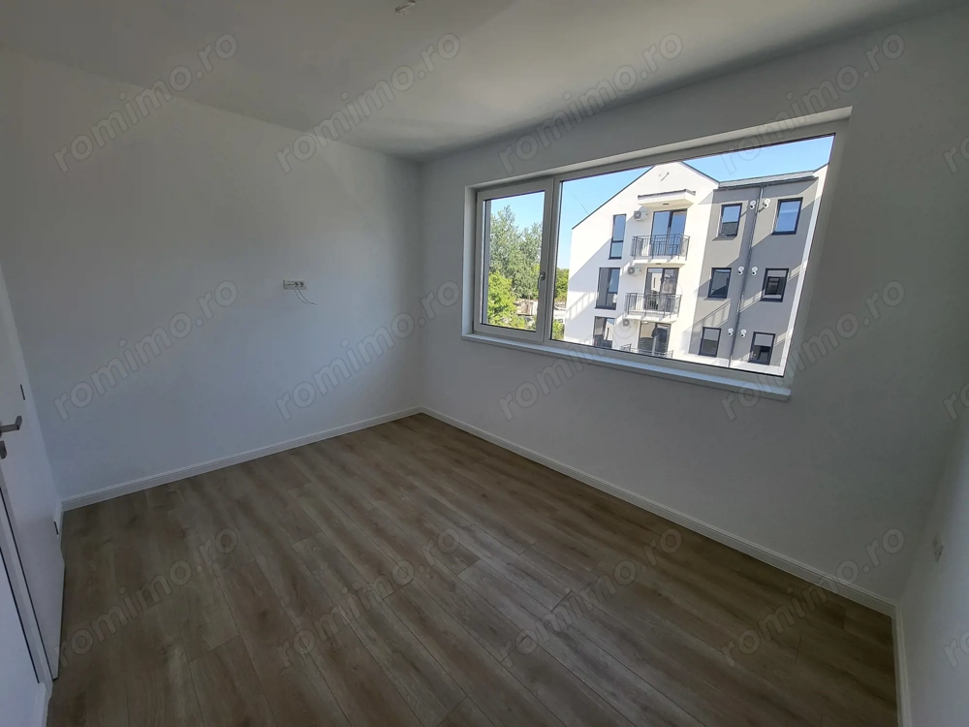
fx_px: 364
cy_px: 364
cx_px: 484
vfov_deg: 89.9
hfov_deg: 106.2
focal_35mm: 13
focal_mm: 1.74
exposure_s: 1/167
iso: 32
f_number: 2.2
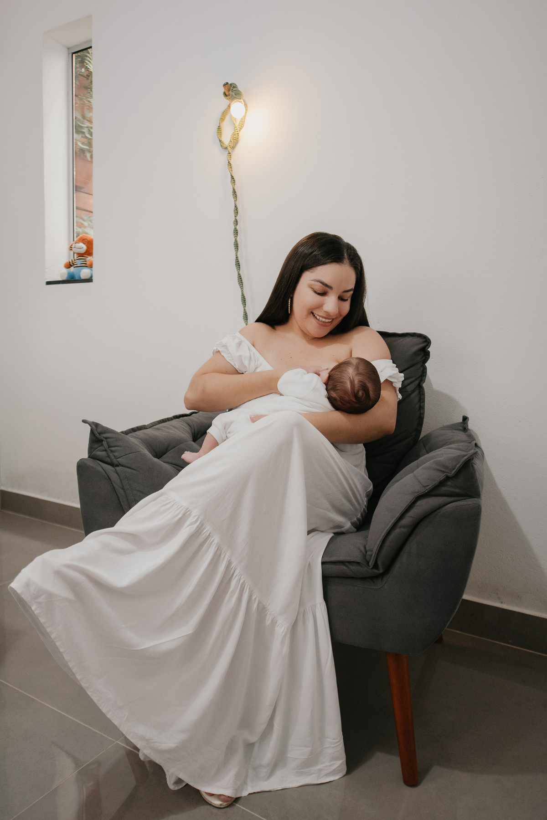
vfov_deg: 76.1
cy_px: 410
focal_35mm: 23
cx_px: 274
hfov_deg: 55.1
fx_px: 524
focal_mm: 23
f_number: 2.8
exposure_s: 1/200
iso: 1600
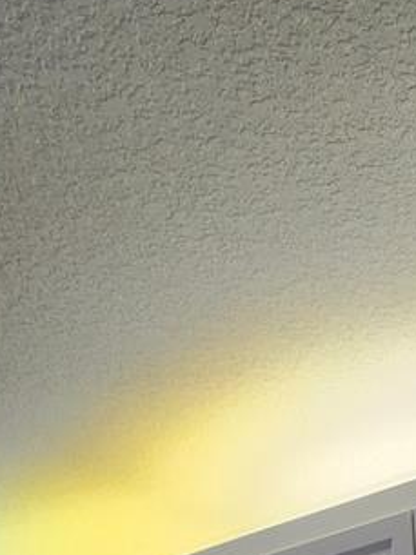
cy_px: 1061
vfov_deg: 20.6
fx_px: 818
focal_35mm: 51
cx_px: 736
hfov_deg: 20.6
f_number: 2.2
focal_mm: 2.2
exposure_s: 1/60
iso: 50
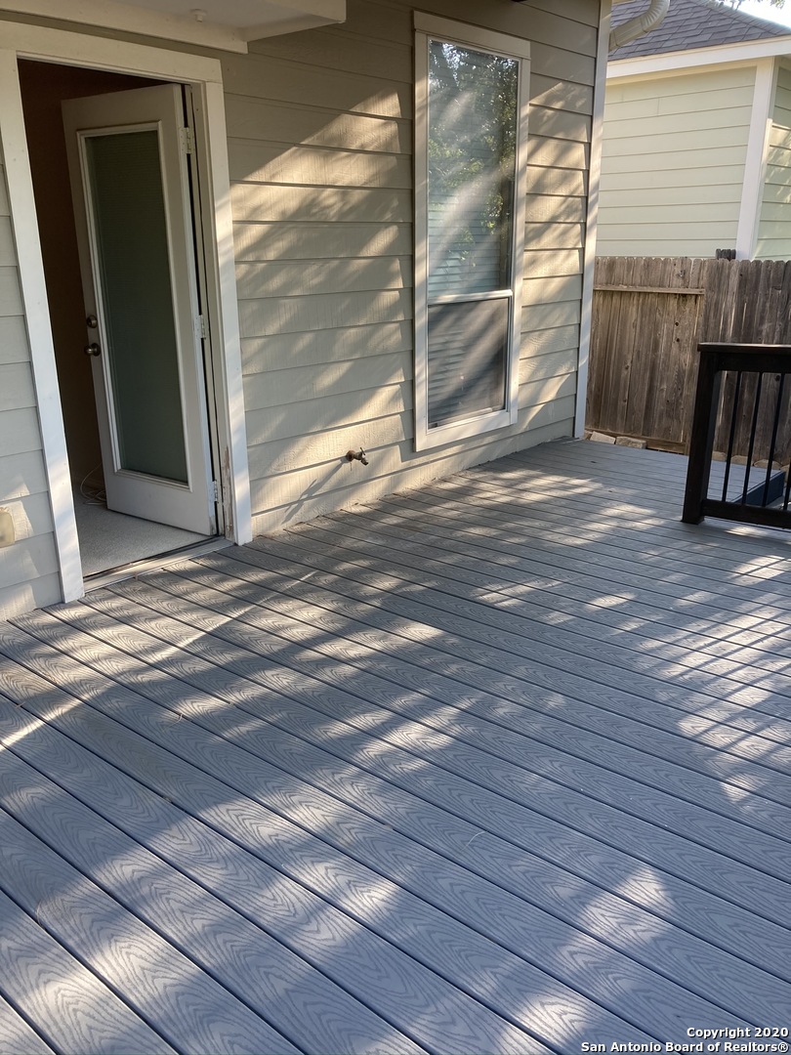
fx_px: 853
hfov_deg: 49.7
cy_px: 528
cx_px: 396
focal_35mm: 28
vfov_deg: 63.4
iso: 25
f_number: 1.8
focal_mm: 3.99
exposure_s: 1/122
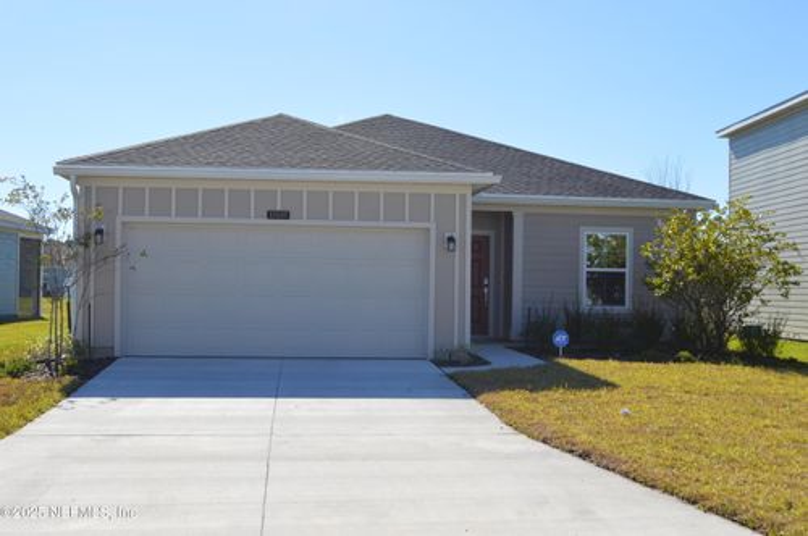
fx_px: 1076
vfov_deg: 28.0
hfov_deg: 41.2
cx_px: 404
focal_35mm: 48
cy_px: 268
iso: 100
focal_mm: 32
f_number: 8
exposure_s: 1/250
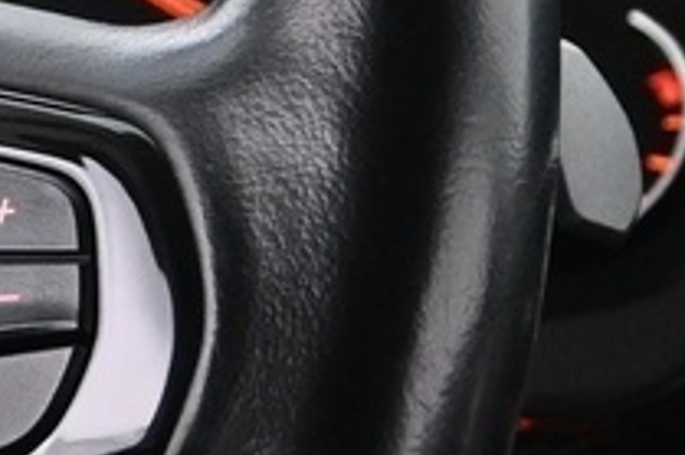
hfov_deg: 7.4
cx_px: -852
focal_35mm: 262
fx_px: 4978
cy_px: 216
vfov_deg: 5.2
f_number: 4
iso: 2500
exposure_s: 1/25
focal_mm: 22.5
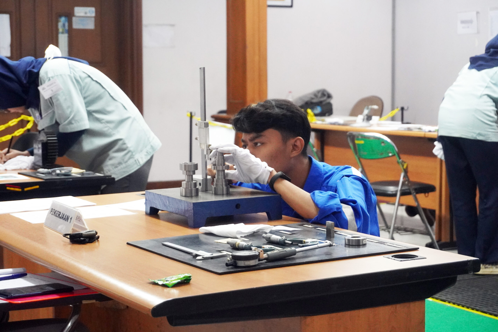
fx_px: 1037
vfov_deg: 18.2
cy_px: 166
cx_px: 249
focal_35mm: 75
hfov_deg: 27.0
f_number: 5.6
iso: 4000
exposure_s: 1/80
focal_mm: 50
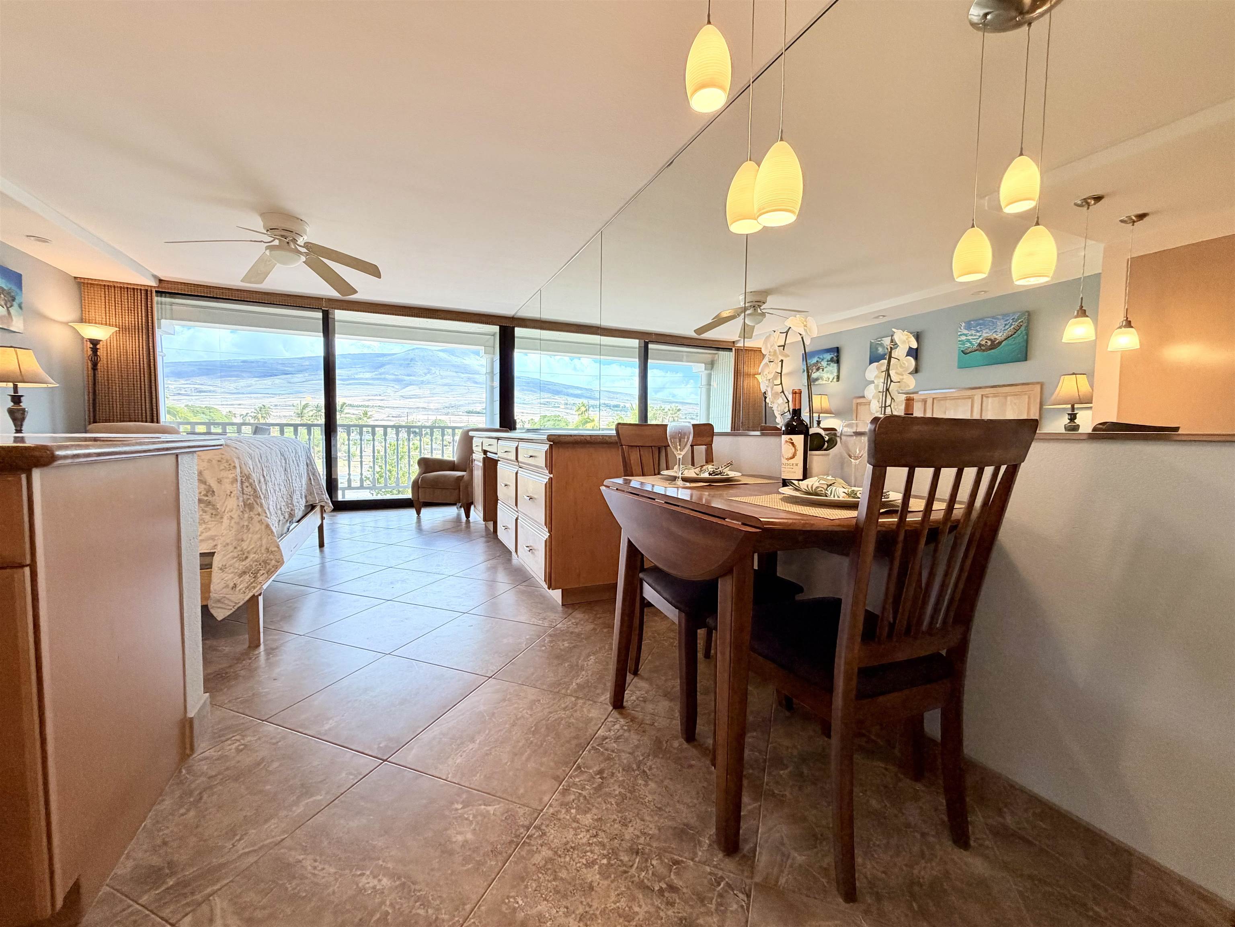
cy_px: 464
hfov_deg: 102.1
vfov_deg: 85.7
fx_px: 499
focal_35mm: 14
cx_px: 618
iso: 125
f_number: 2.2
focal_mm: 2.22
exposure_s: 1/120
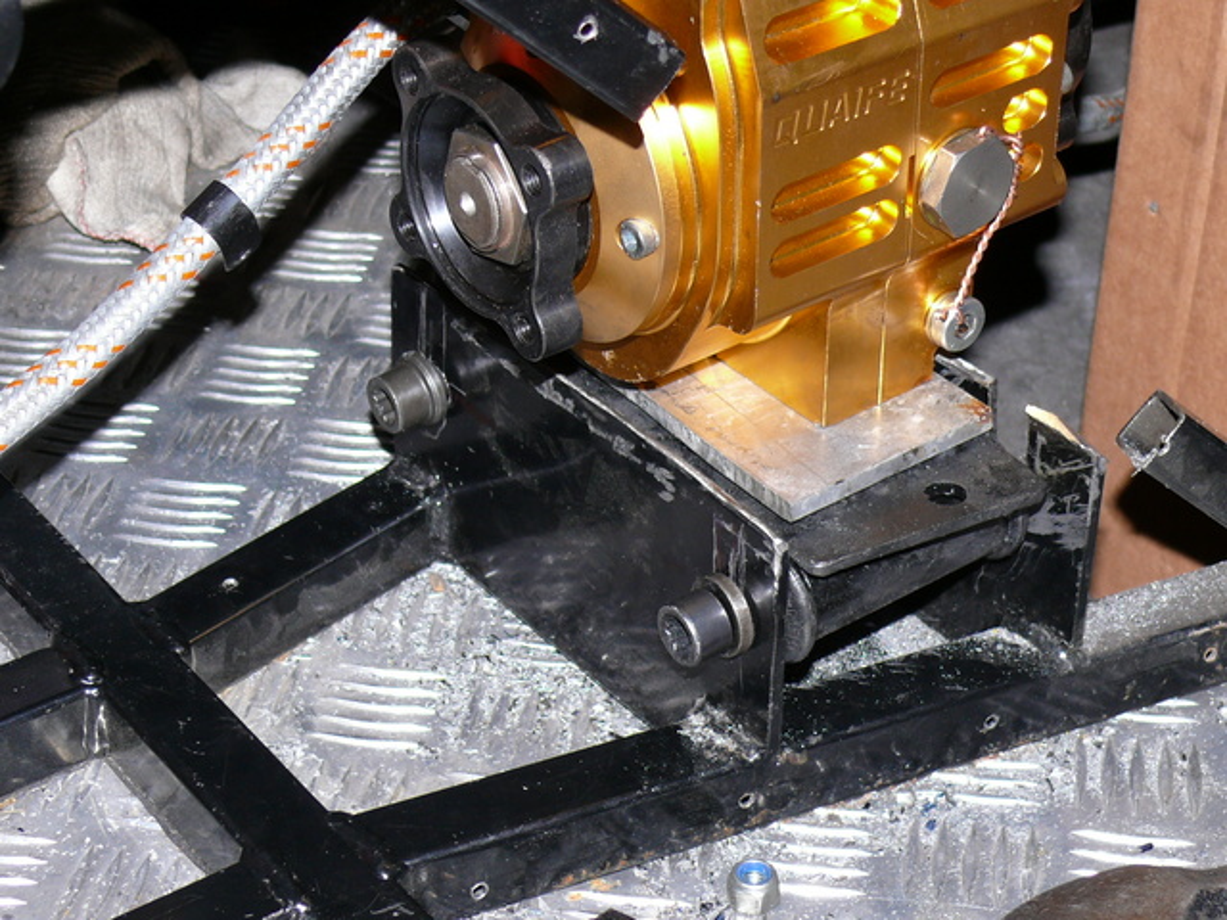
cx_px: 614
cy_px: 460
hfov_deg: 25.7
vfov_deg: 19.4
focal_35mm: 76
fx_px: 2694
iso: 100
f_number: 3.2
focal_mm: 11.5
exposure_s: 1/30
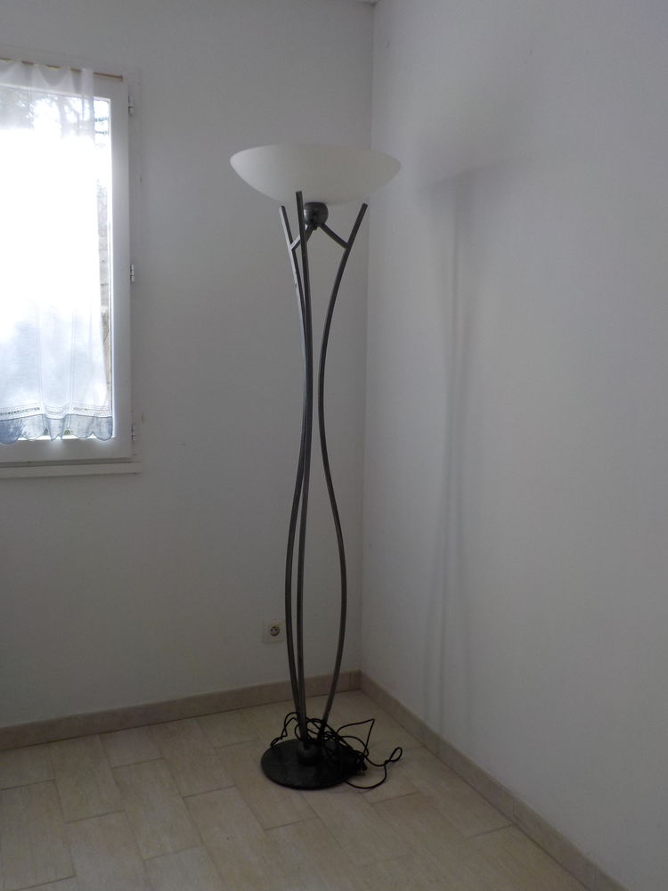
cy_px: 446
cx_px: 334
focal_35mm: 30
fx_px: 772
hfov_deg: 46.8
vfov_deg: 60.0
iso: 125
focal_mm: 4.1
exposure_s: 1/125
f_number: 3.3
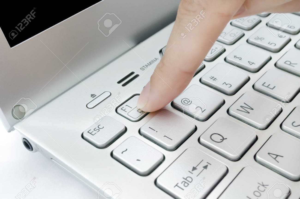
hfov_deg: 46.5
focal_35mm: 42
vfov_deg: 31.8
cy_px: 100
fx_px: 349
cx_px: 150
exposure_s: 1/30
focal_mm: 28
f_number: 16
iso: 2500
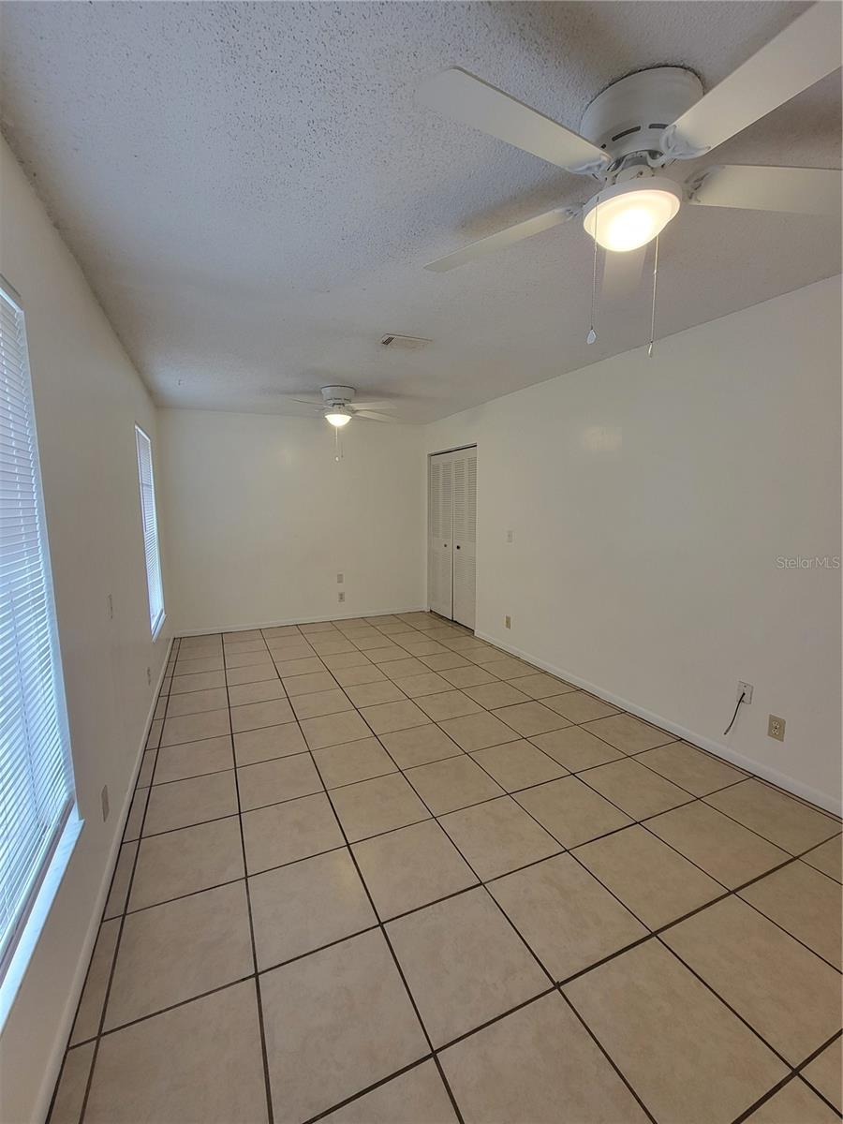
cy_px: 562
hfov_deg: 89.9
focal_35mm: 13
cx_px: 422
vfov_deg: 106.2
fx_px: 422
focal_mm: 2.2
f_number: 2.2
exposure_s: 1/60
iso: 160
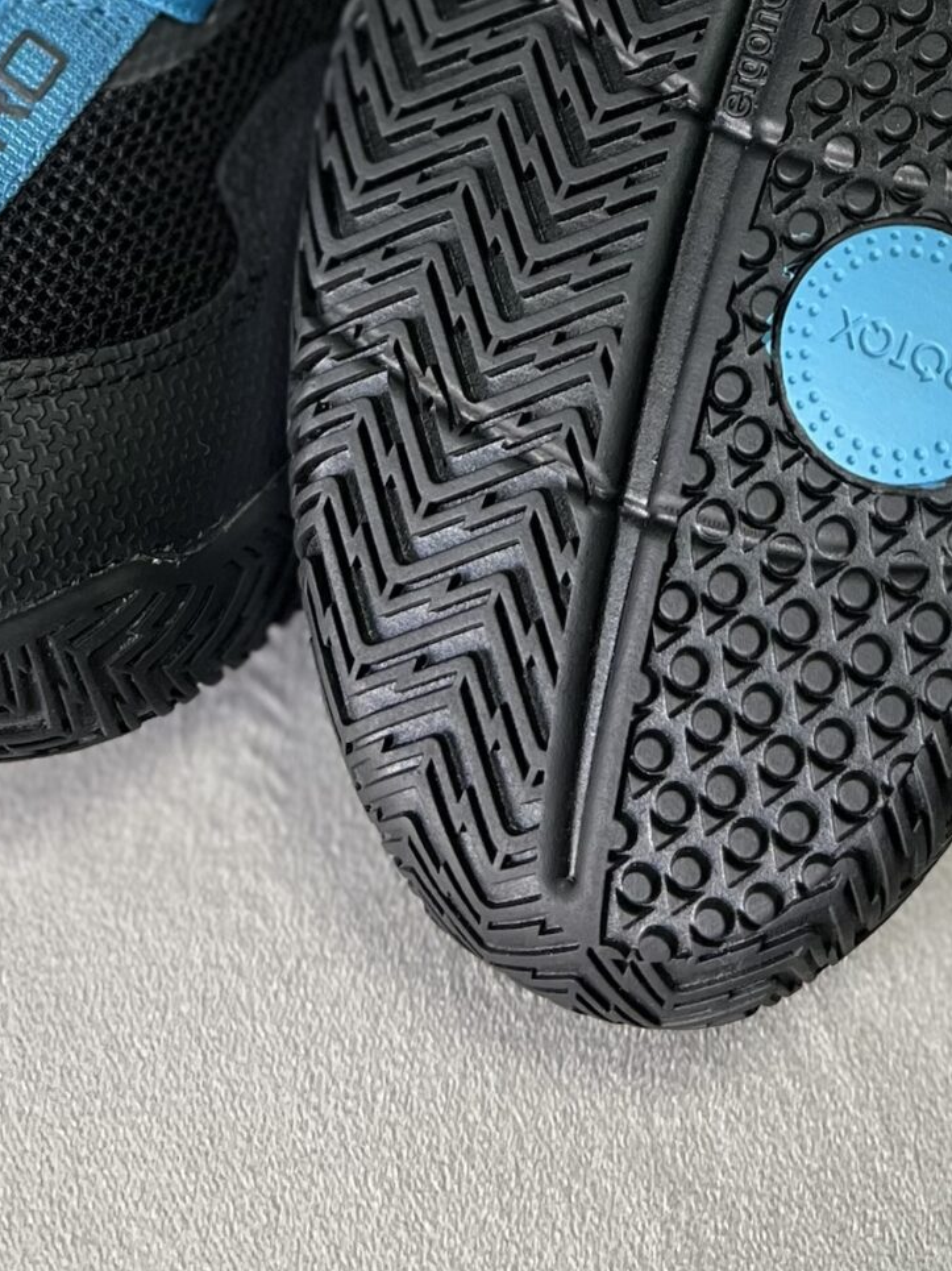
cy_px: -192
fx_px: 2532
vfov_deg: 25.7
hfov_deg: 21.1
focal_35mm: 69
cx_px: 745
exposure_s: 1/87
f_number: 1.5
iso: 125
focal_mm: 5.7
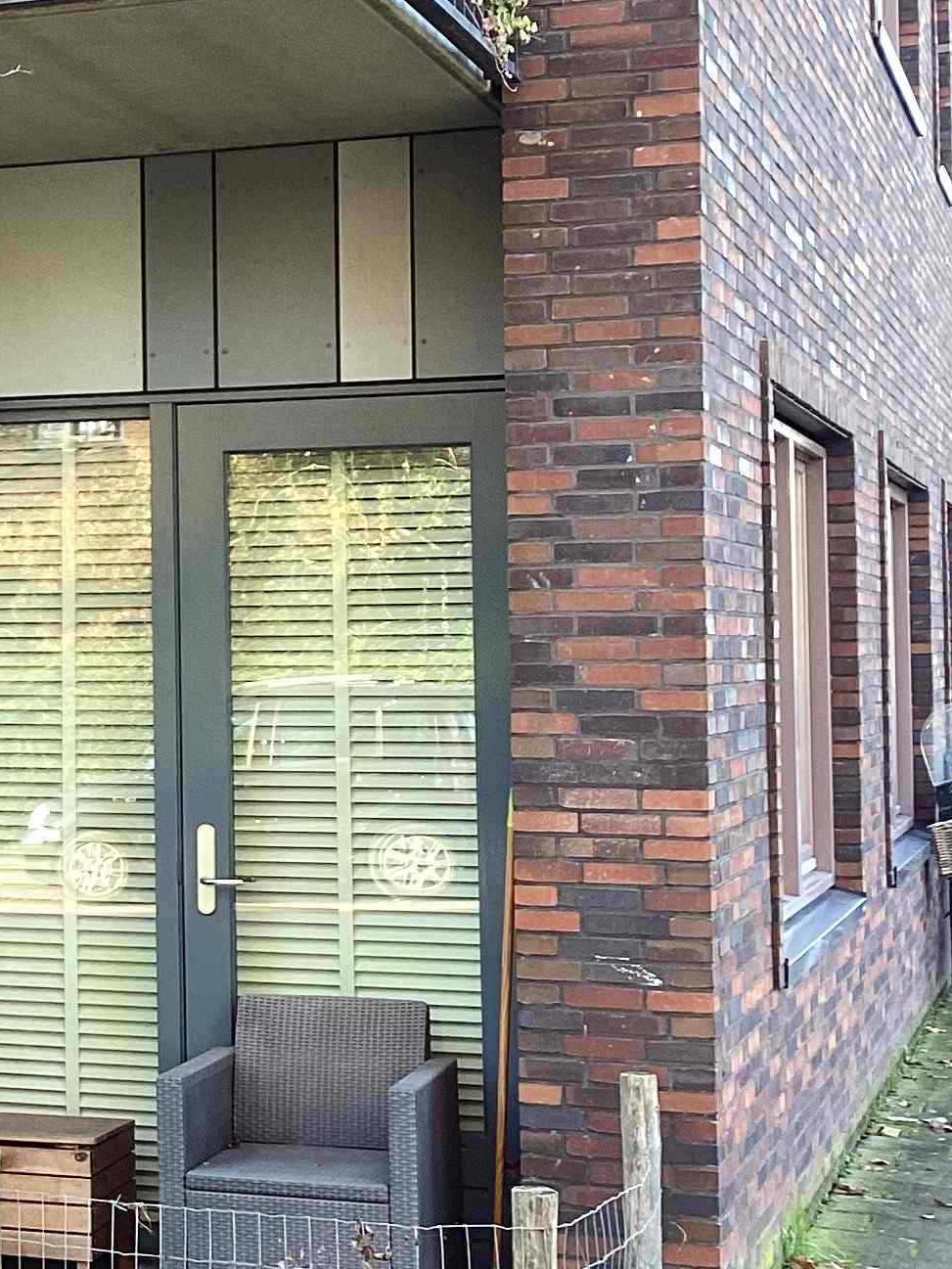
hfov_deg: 17.8
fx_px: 2860
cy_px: 549
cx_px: -240
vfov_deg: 25.0
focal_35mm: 78
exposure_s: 1/100
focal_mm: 3.3
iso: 64
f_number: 2.4
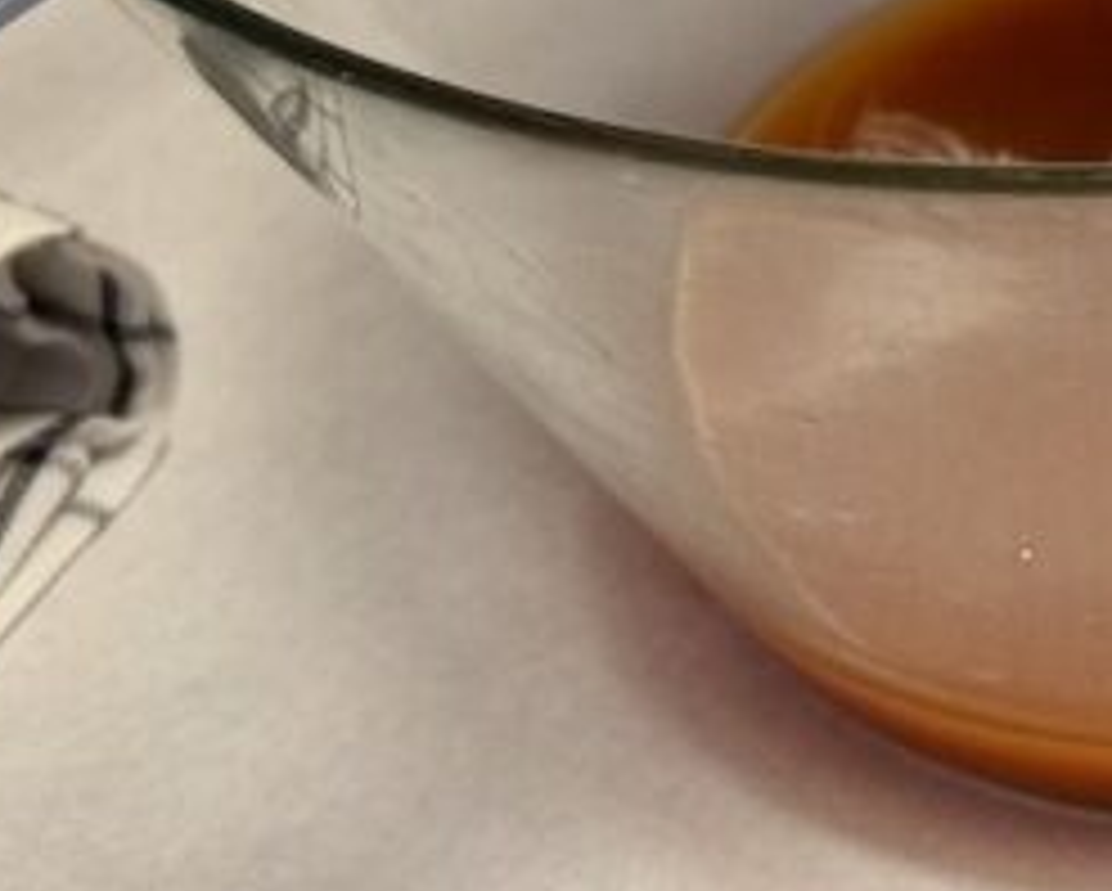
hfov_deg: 9.6
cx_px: 1805
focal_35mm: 194
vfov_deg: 7.7
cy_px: -765
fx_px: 6390
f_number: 1.78
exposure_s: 1/50
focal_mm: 6.76
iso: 64
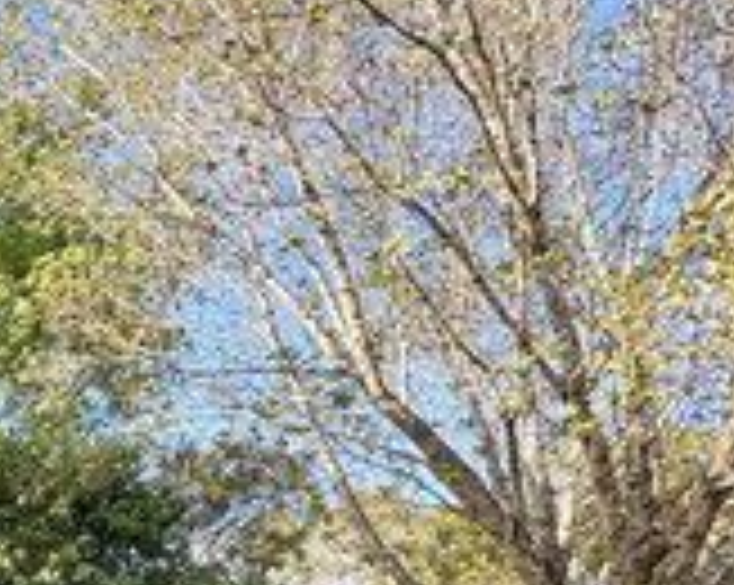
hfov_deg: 30.2
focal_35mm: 43
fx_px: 933
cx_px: -297
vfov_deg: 30.6
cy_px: 666
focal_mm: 2.22
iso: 40
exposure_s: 1/199
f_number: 2.2
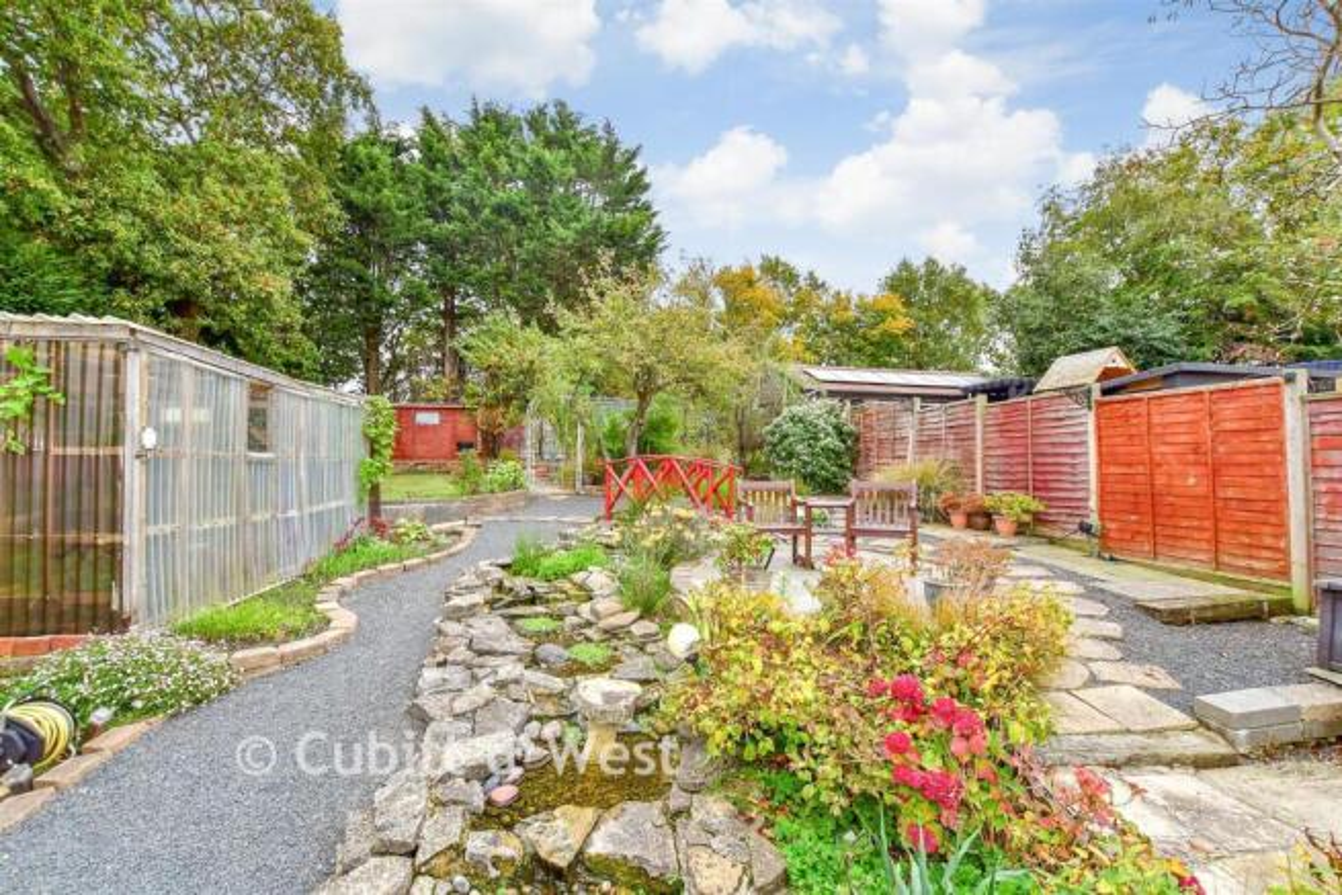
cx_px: 671
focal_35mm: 15
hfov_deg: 100.4
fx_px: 559
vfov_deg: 77.4
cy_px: 448
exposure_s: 1/160
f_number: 8
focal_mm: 10
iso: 400
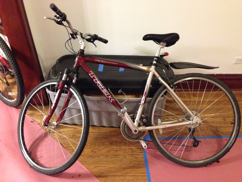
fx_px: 231
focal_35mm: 33
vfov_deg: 42.9
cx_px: 121
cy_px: 91
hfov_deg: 55.4
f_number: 2.4
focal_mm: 4.12
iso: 800
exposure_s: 1/15
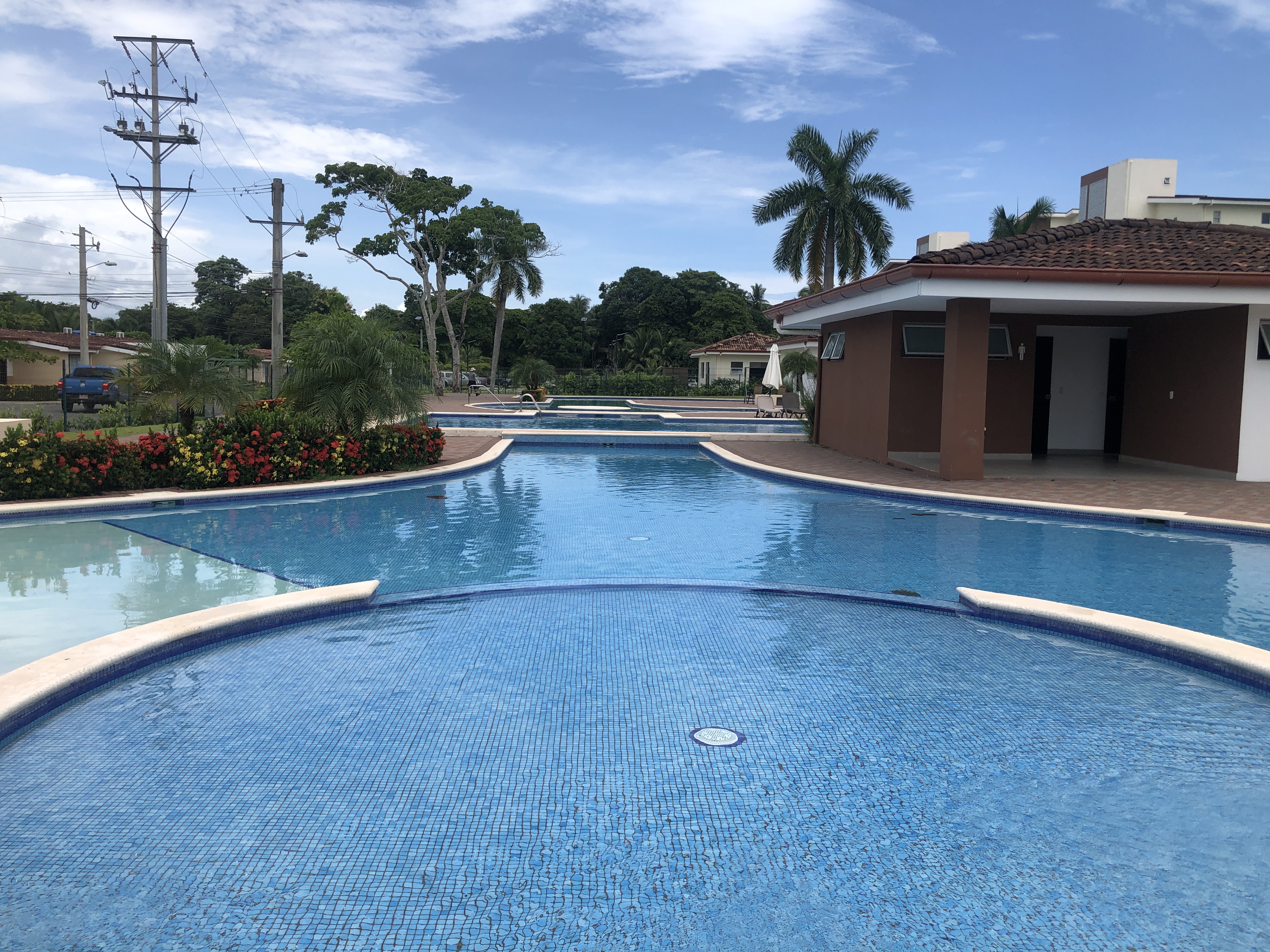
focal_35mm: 28
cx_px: 635
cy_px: 476
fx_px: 1027
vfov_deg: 49.7
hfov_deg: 63.4
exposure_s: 1/3003
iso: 20
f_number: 1.8
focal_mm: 3.99
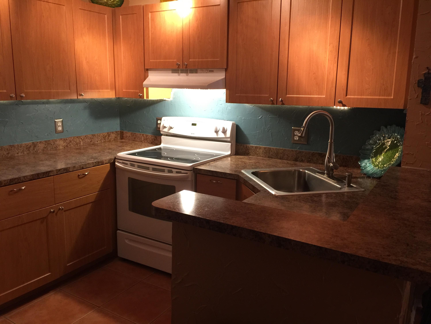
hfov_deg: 61.7
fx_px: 361
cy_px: 162
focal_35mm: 29
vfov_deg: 48.2
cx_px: 216
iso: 100
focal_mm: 4.15
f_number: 2.2
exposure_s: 1/15
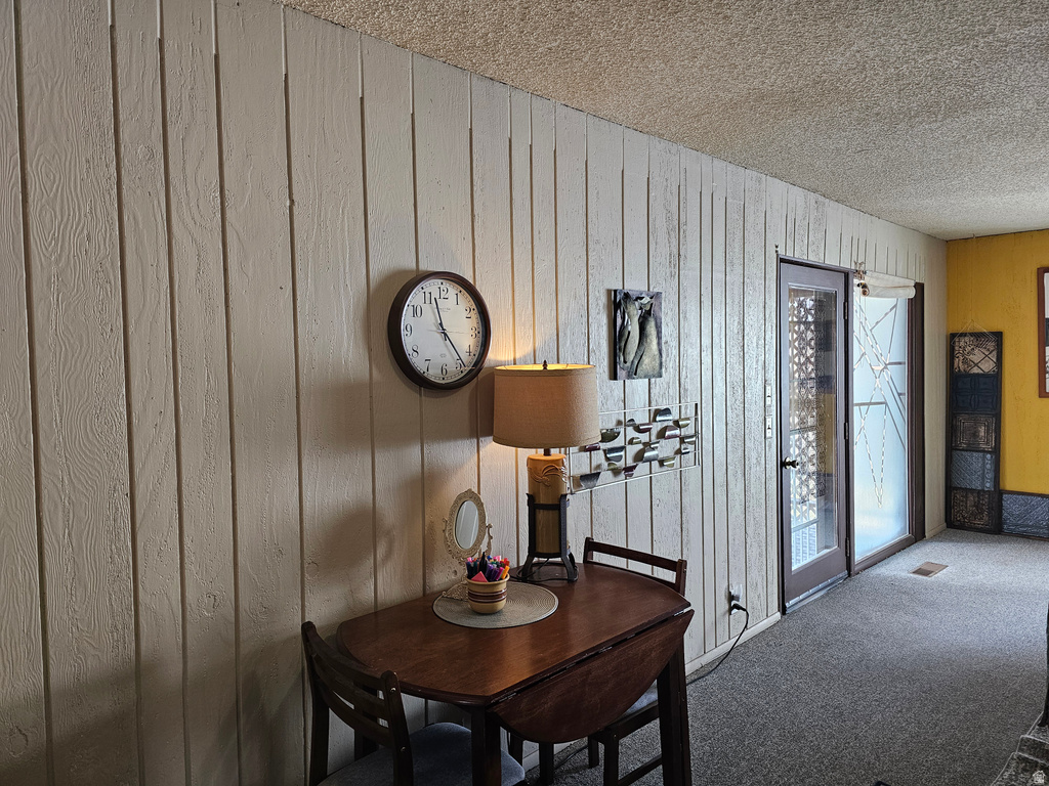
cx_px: 524
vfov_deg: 58.9
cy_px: 393
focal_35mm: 23
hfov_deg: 73.9
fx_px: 697
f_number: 1.7
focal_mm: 6.3
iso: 200
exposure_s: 1/120
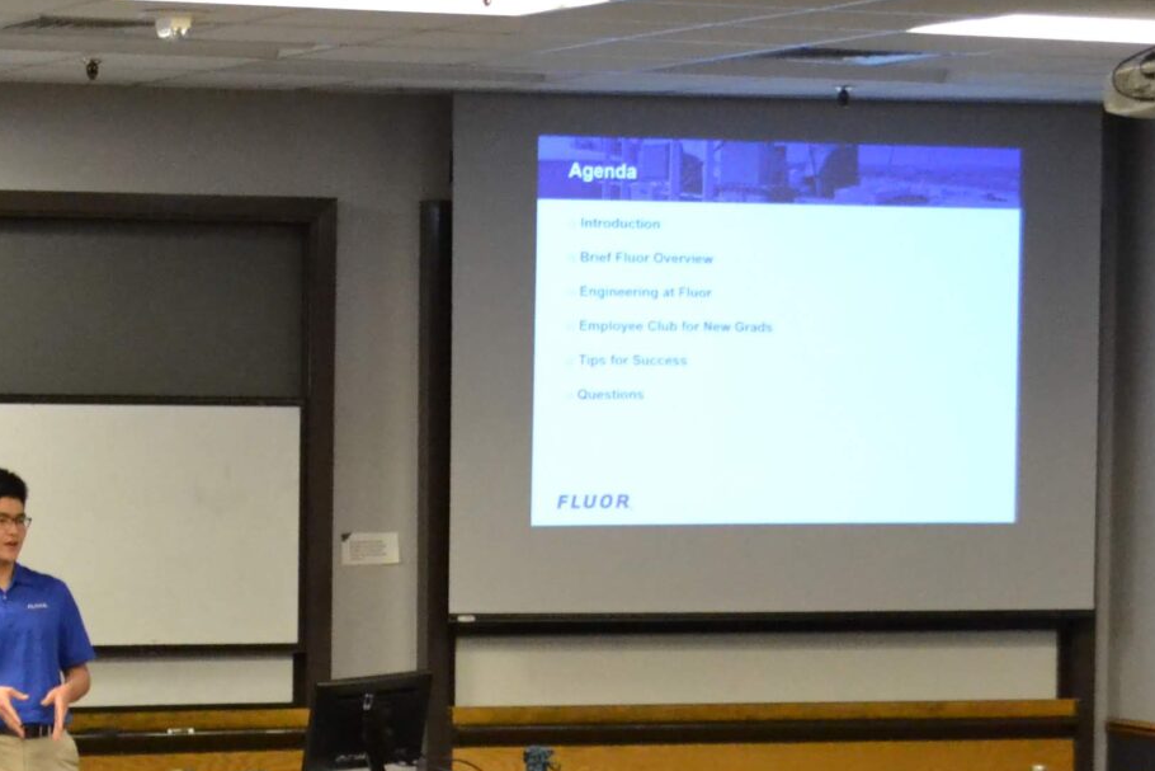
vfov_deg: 10.1
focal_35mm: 135
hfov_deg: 15.1
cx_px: 317
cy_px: 687
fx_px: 4332
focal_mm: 32
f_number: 4.8
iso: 3200
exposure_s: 1/50
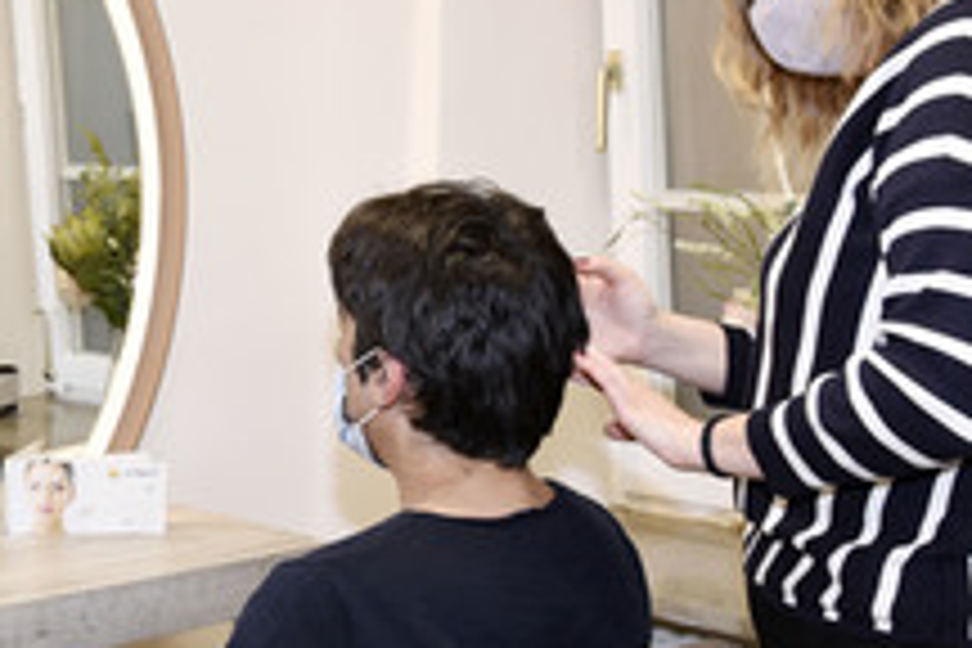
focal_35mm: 71
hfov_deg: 28.0
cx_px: 218
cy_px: 252
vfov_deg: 19.2
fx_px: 1917
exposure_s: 1/125
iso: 1600
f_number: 6.3
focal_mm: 34
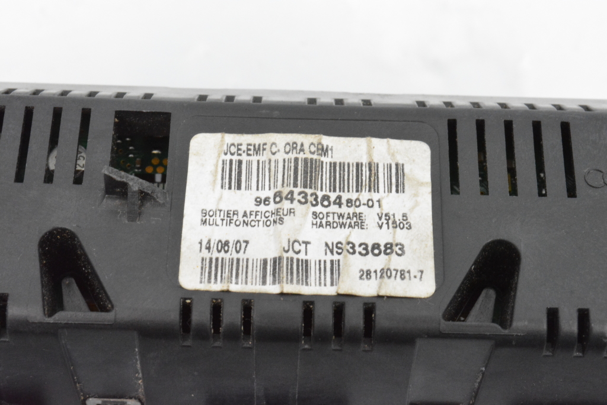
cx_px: 304
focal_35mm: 82
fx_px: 1392
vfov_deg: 16.6
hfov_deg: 24.6
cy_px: 202
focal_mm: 55
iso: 6400
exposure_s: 1/160
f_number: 20
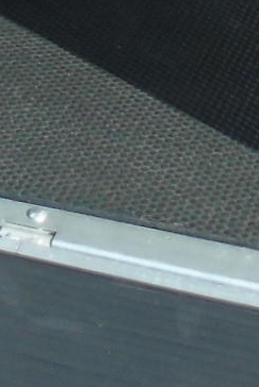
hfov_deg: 7.4
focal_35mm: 185
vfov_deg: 10.2
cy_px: -408
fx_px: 1994
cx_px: -52
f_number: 3.4
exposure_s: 1/250
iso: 80
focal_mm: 4.4
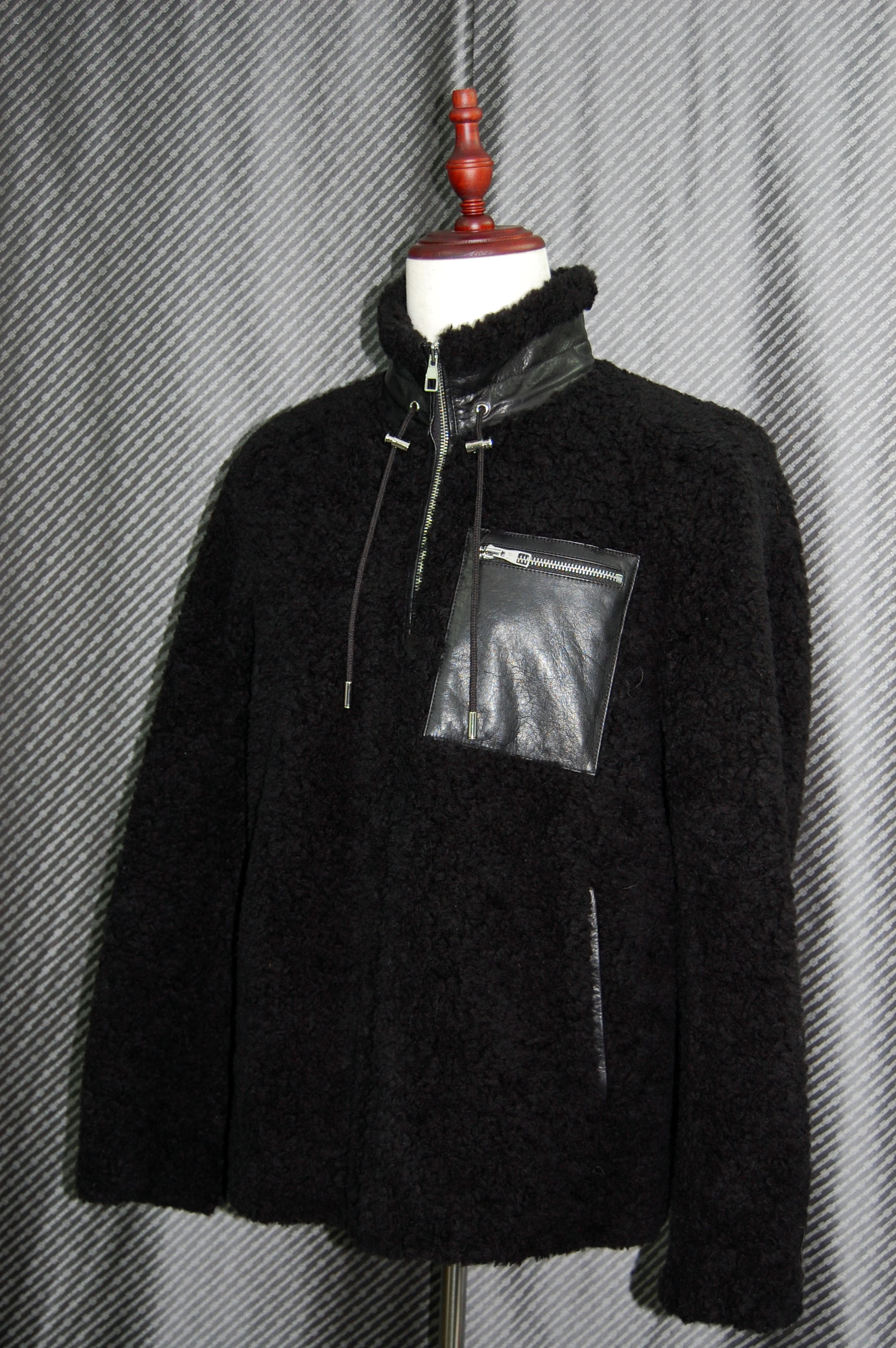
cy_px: 674
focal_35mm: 46
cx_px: 448
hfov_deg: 28.9
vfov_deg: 42.4
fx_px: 1739
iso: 400
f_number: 4.5
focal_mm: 31
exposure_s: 1/60
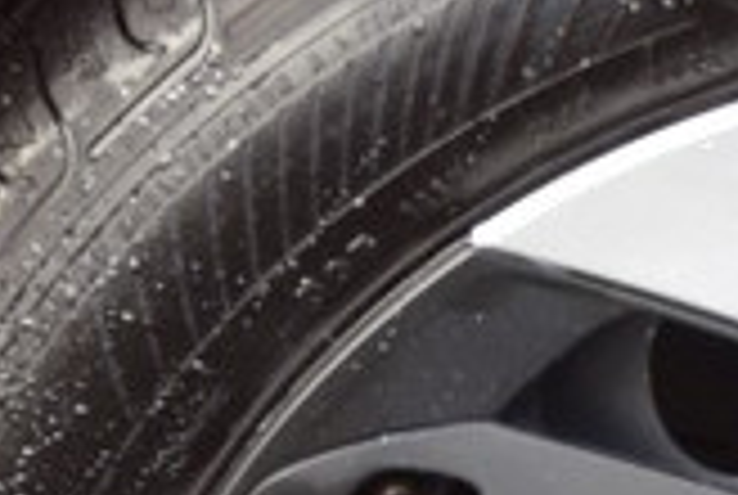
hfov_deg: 4.4
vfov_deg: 2.9
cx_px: 1102
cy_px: 758
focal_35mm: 467
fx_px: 9591
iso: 400
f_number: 5
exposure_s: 1/80
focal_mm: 50
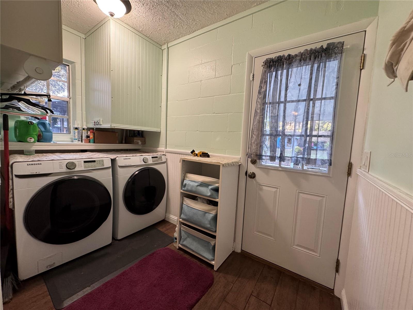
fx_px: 167
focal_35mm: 14
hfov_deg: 102.1
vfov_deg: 85.7
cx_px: 206
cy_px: 155
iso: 250
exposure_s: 1/60
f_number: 2.2
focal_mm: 2.22
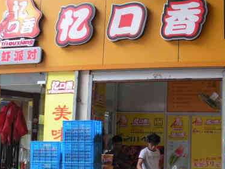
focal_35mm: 65
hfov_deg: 29.3
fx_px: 423
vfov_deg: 22.6
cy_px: 100
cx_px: 172
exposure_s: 1/62.6
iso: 103
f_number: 3.5
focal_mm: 6.3
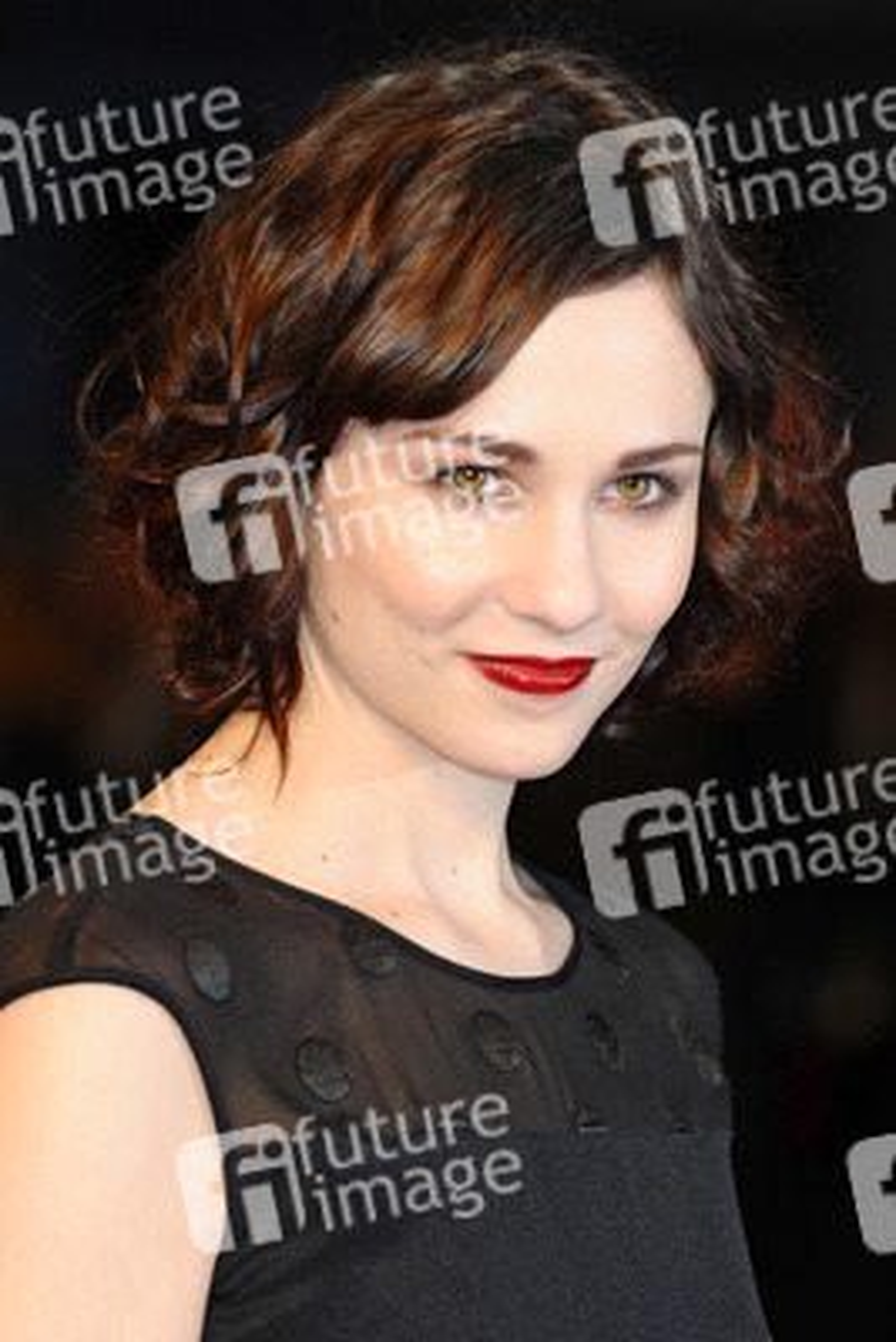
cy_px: 671
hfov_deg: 5.6
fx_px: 9231
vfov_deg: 8.3
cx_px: 448
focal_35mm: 248
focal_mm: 165
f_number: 4.5
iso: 320
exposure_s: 1/200
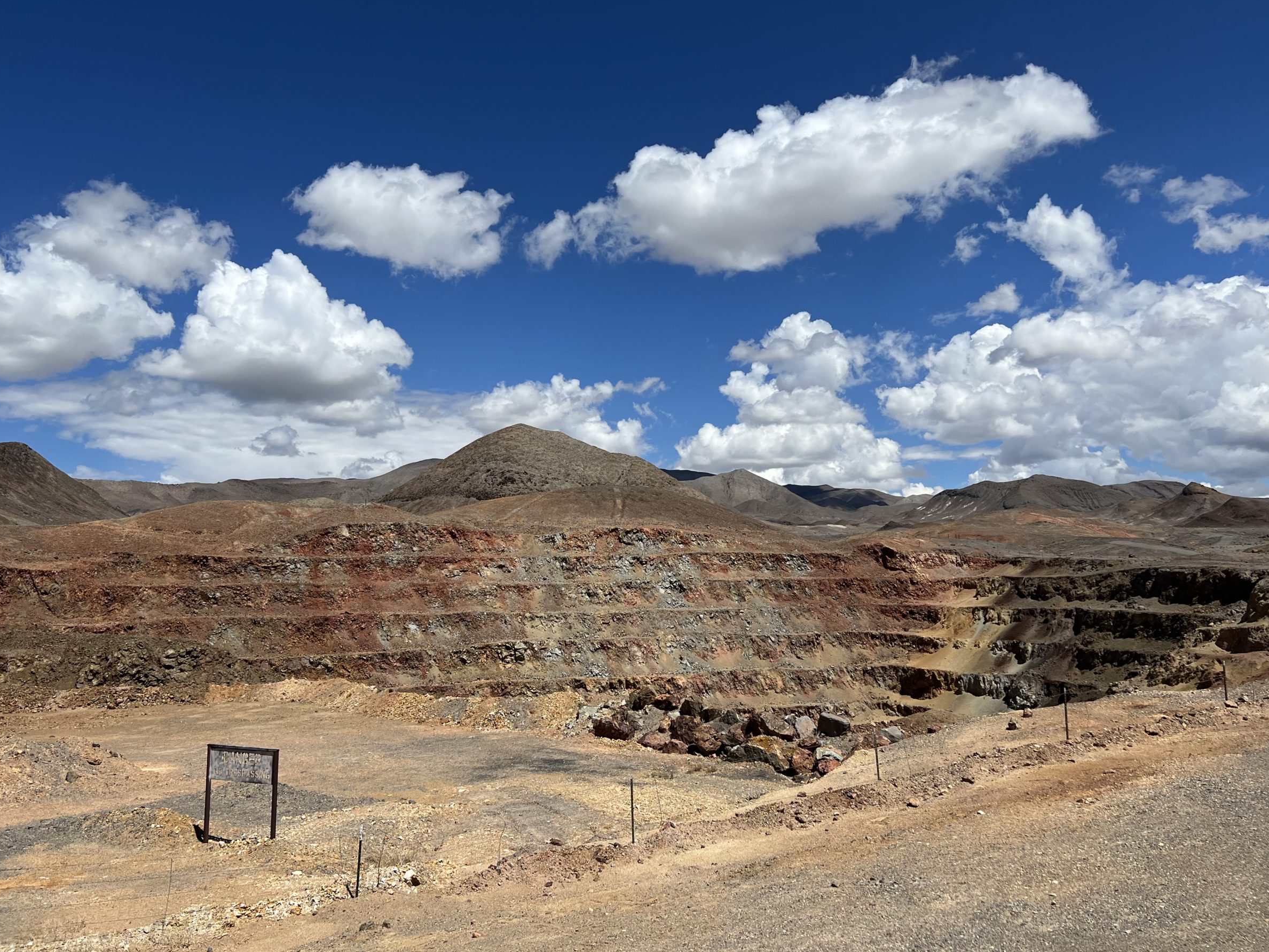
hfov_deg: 63.4
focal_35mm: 28
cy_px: 492
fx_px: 1027
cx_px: 598
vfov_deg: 49.7
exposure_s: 1/8696
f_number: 1.5
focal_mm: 5.7
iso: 50
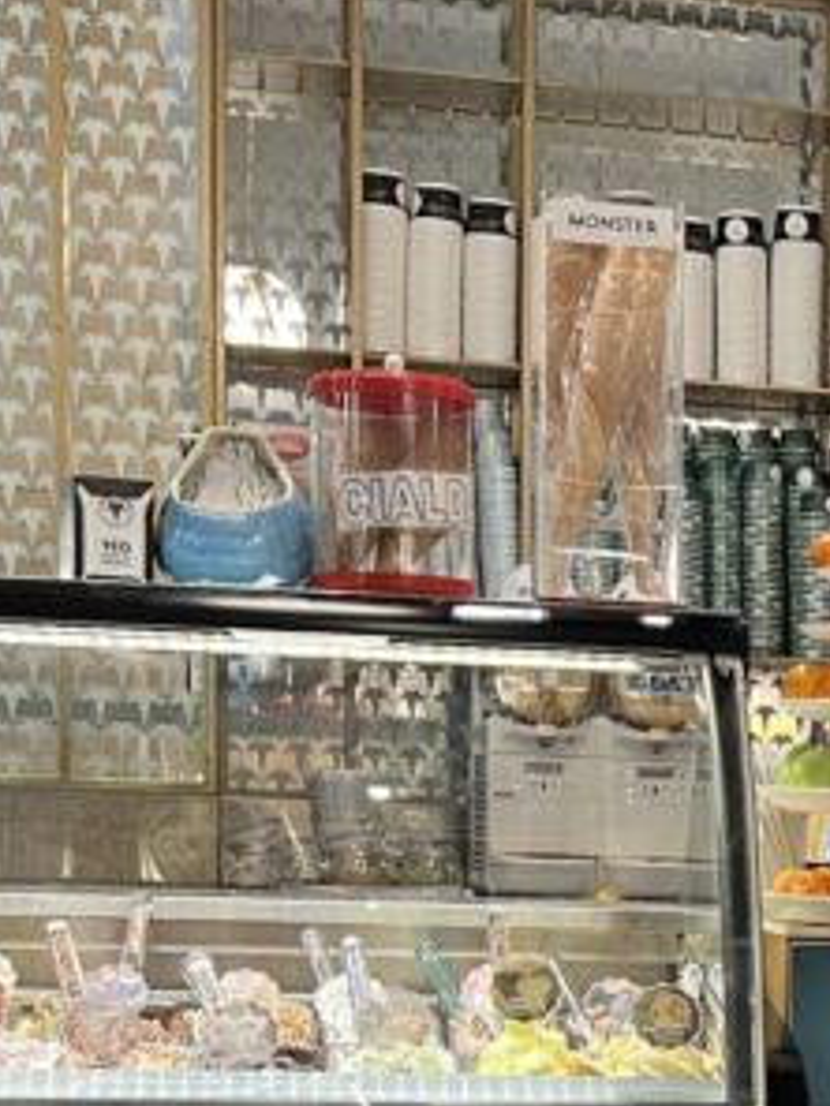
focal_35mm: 90
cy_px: 1173
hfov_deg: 15.6
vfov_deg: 20.9
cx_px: 1073
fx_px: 2877
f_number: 1.5
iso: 100
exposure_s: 1/50
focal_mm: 5.7
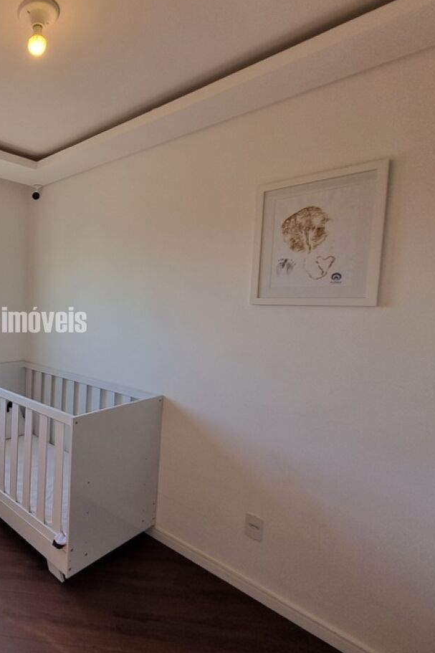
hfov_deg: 53.6
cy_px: 322
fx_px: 344
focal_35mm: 19
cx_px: 19
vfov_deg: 86.9
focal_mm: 1.74
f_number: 2.2
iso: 50
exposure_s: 1/145
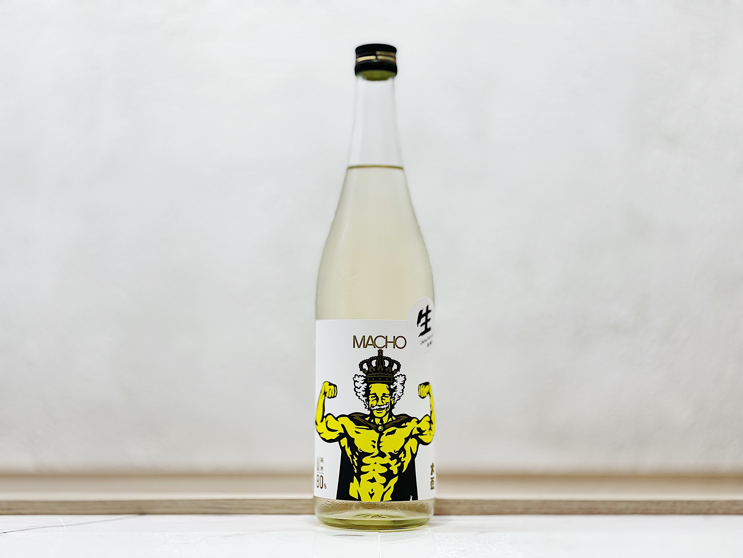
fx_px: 1116
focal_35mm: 52
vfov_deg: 28.0
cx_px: 372
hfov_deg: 36.8
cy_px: 279
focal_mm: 6
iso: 50
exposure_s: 1/100
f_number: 2
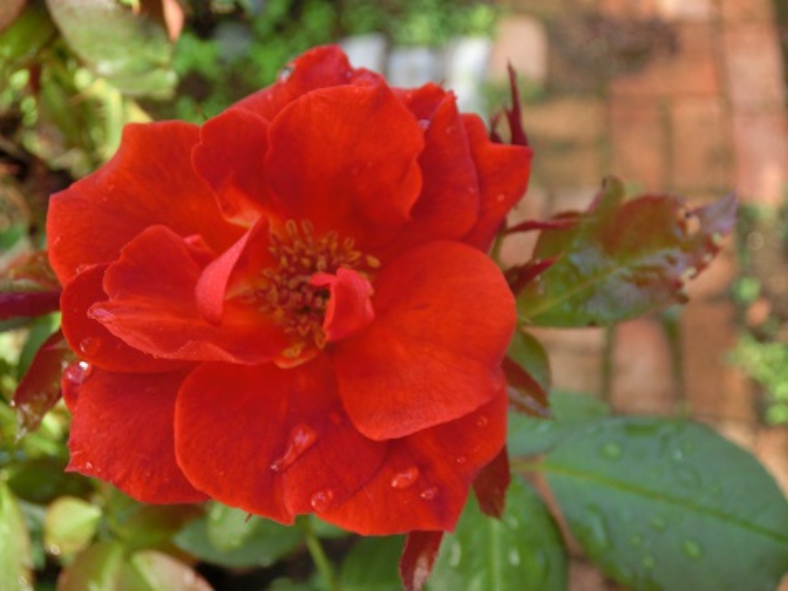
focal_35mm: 37
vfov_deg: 38.6
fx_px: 842
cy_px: 296
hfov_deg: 50.1
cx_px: 394
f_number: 4.1
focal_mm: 6.5
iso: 160
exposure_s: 1/125
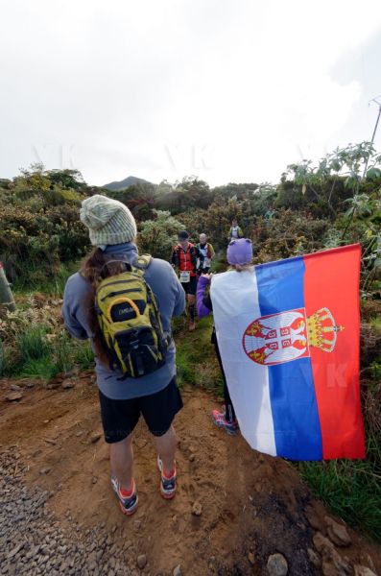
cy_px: 288
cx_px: 190
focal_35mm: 16
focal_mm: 10.5
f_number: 5.6
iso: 200
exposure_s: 1/250
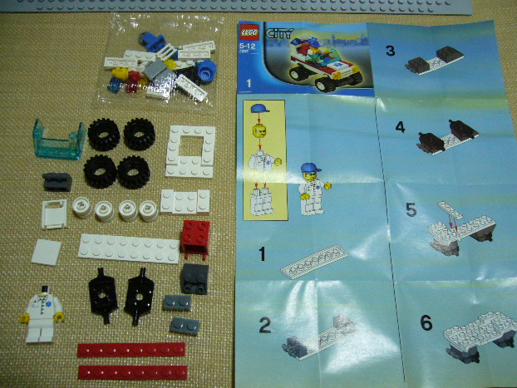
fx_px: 538
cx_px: 265
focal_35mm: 36
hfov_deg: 51.3
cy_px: 199
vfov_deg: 39.7
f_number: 2.8
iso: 200
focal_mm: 5.8
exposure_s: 1/10
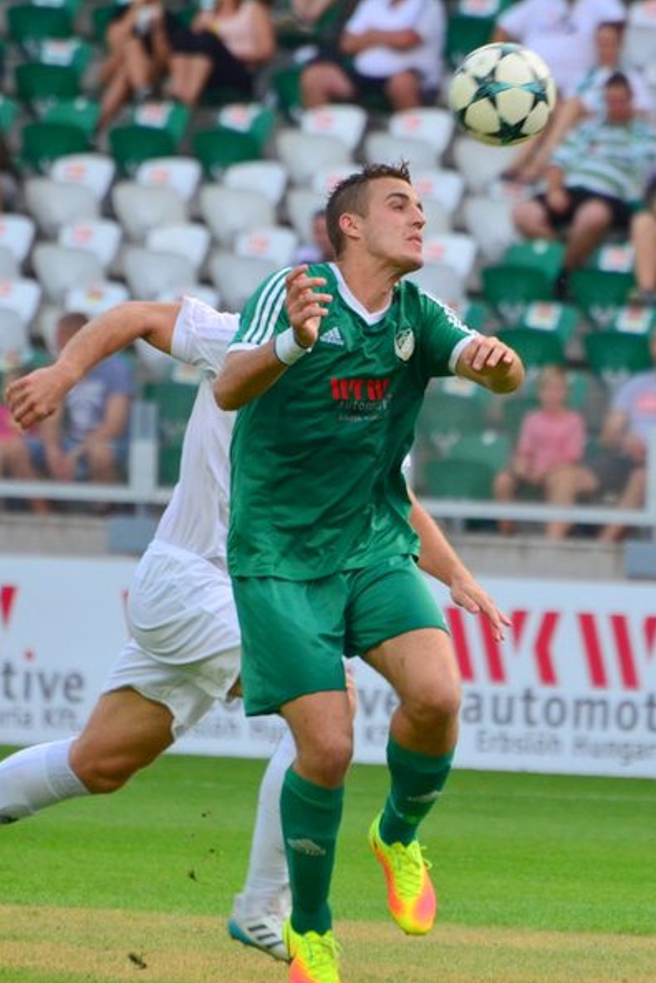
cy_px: 492
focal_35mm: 681
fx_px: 18591
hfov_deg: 2.0
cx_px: 520
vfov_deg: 3.0
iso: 1000
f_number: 5.6
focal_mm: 300
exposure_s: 1/640
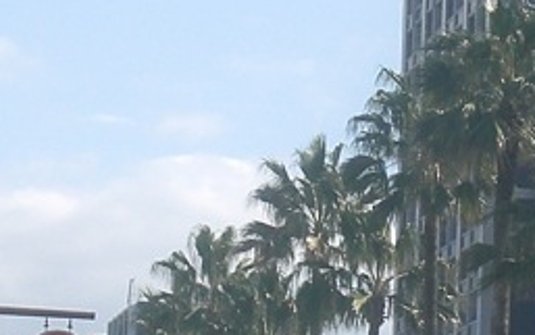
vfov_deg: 5.0
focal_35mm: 260
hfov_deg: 8.1
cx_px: 437
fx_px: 3793
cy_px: 329
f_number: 5.7
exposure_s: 1/200
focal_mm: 10.4
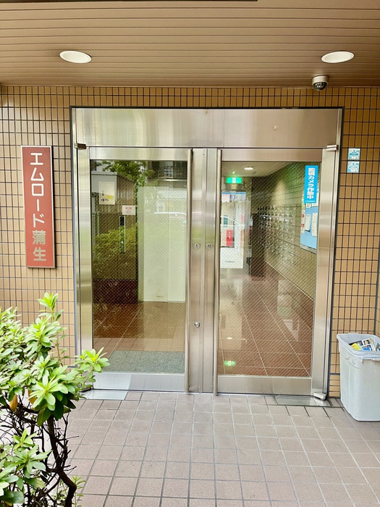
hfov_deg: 53.1
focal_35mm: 26
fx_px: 381
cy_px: 254
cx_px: 190
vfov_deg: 67.3
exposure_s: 1/60
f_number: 1.6
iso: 125
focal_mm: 5.1
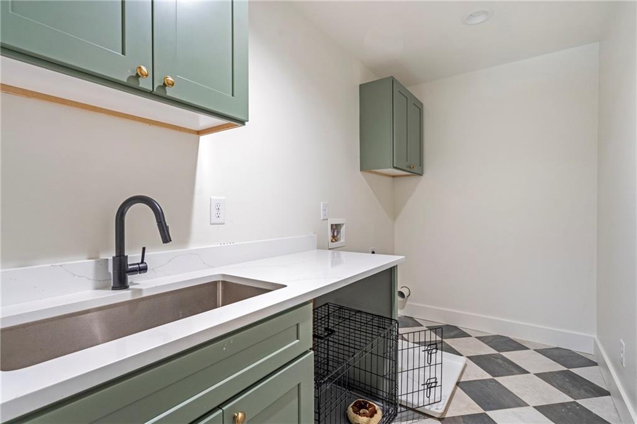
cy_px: 212
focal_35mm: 17
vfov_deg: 70.4
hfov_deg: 93.3
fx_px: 301
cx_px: 318
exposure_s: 1/10
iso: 500
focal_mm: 17
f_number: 8
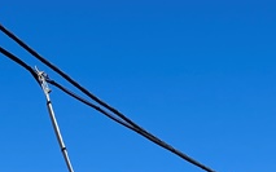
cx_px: 117
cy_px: 62
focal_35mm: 106
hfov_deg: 19.6
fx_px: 797
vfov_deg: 12.3
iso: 32
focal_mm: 3.99
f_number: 1.8
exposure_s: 1/2433
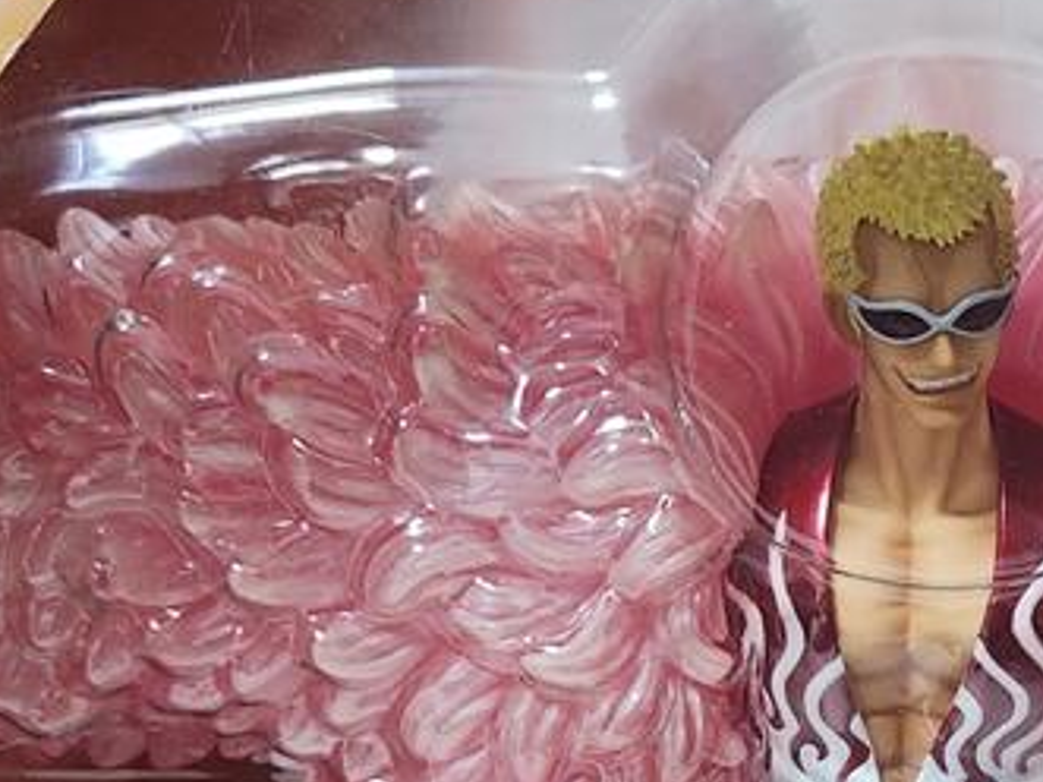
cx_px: 898
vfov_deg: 16.0
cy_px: 911
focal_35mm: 89
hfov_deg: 21.6
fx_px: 2681
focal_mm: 5.4
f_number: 1.8
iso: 500
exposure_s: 1/120
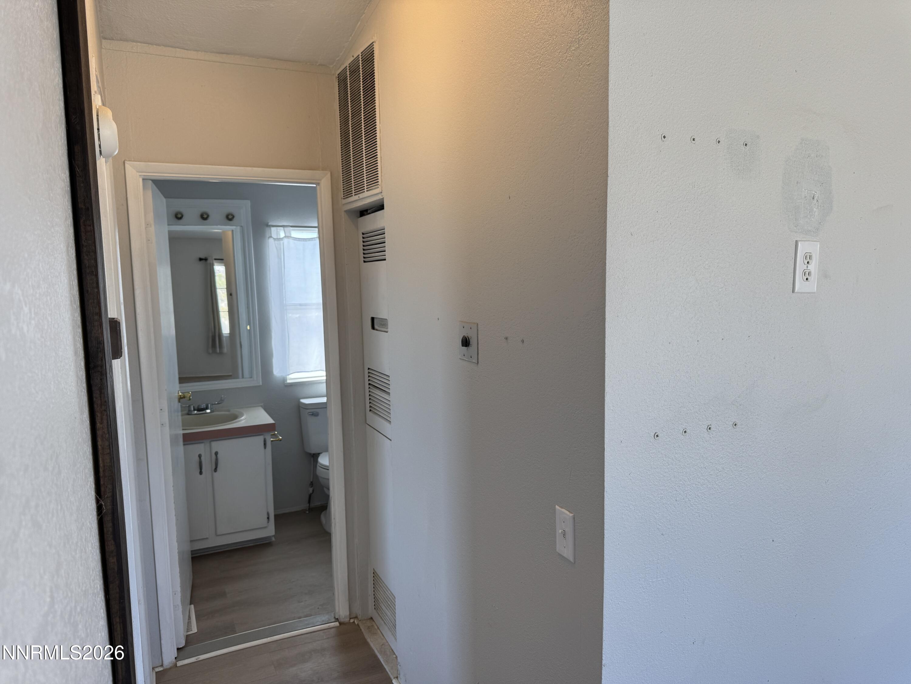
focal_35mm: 24
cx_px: 456
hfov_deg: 71.6
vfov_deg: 56.8
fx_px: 632
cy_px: 342
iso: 80
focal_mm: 6.76
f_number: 1.78
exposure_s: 1/220
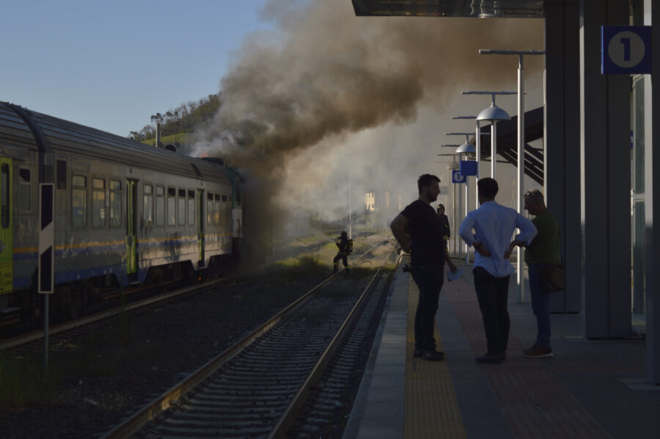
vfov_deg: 16.5
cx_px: 330
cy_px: 220
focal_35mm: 82
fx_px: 1511
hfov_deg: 24.6
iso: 100
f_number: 5.6
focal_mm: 55
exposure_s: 1/800
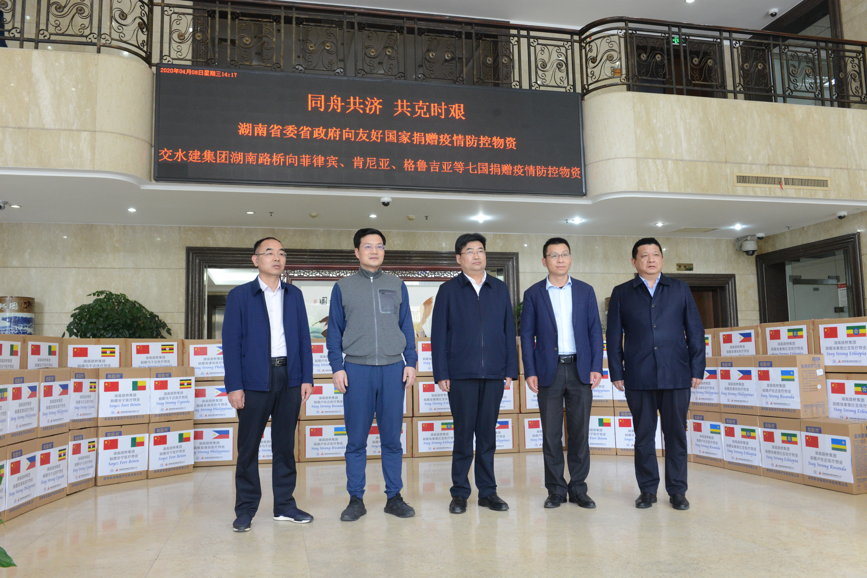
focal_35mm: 29
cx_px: 434
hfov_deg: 63.6
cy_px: 289
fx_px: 699
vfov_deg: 45.0
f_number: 7.1
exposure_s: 1/80
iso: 2500
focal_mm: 29
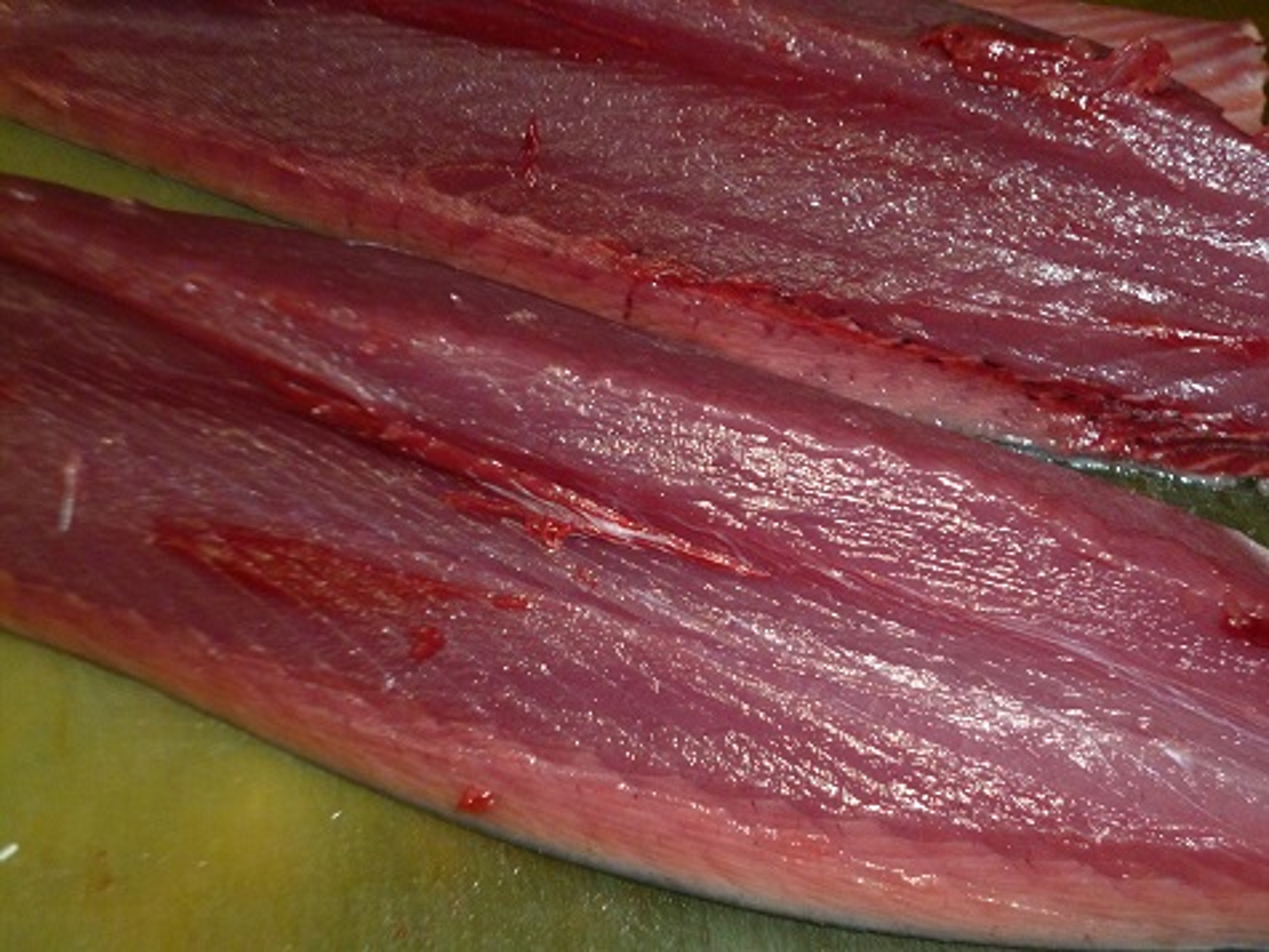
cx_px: 634
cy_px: 476
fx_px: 1613
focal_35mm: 44
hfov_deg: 42.9
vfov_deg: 32.9
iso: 400
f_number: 3.4
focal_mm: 7.9
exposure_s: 1/60
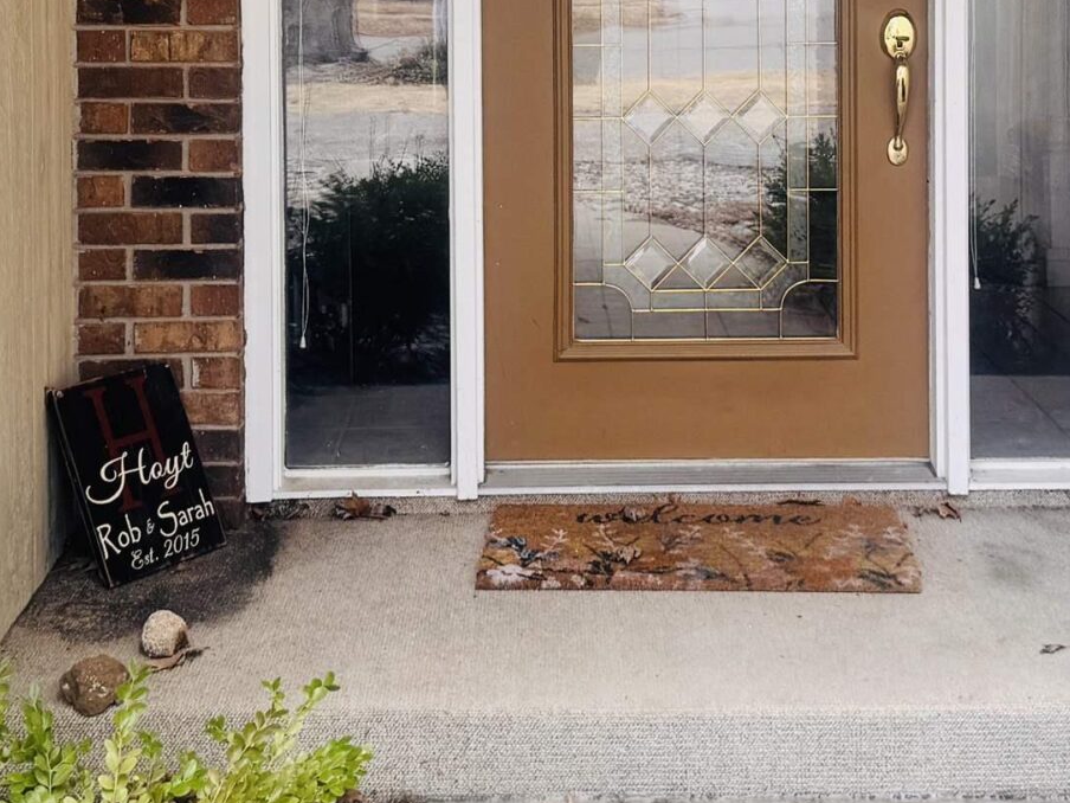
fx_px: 2102
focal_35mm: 68
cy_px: 12
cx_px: 559
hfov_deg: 28.6
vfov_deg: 20.9
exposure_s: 1/248
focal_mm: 6.76
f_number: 1.78
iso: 64
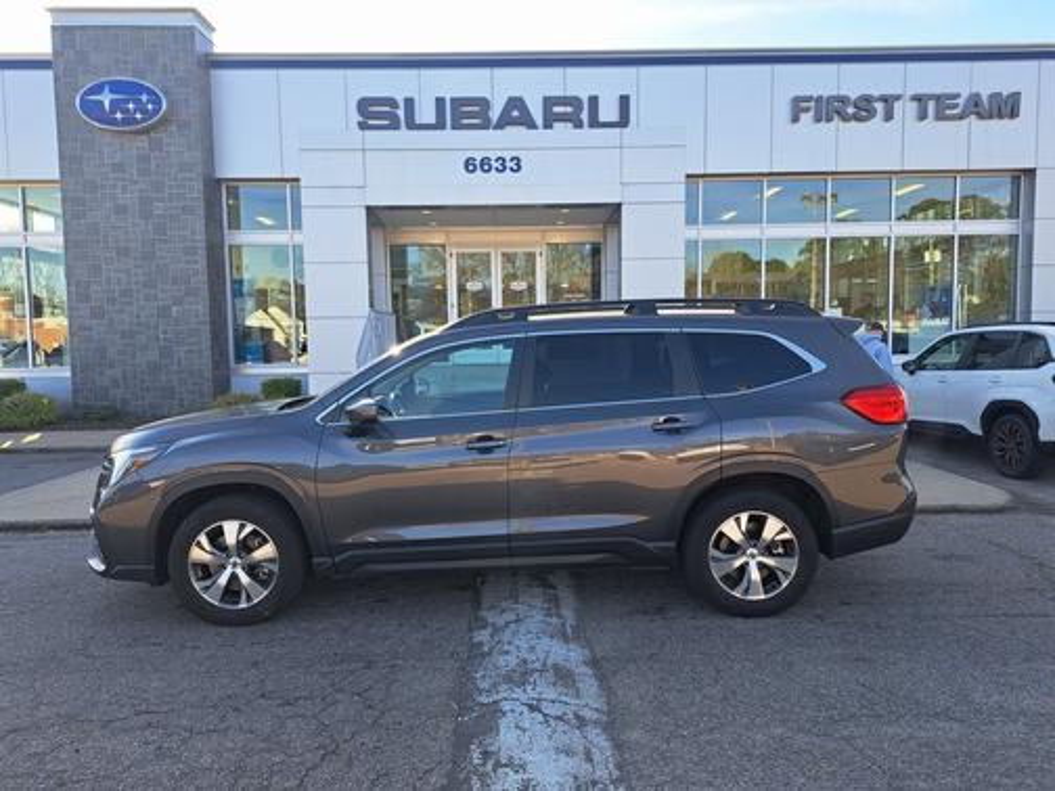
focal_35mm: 24
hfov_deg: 71.6
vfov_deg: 56.8
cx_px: 528
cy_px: 396
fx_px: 731
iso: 50
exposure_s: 1/352
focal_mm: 5.23
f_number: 1.8
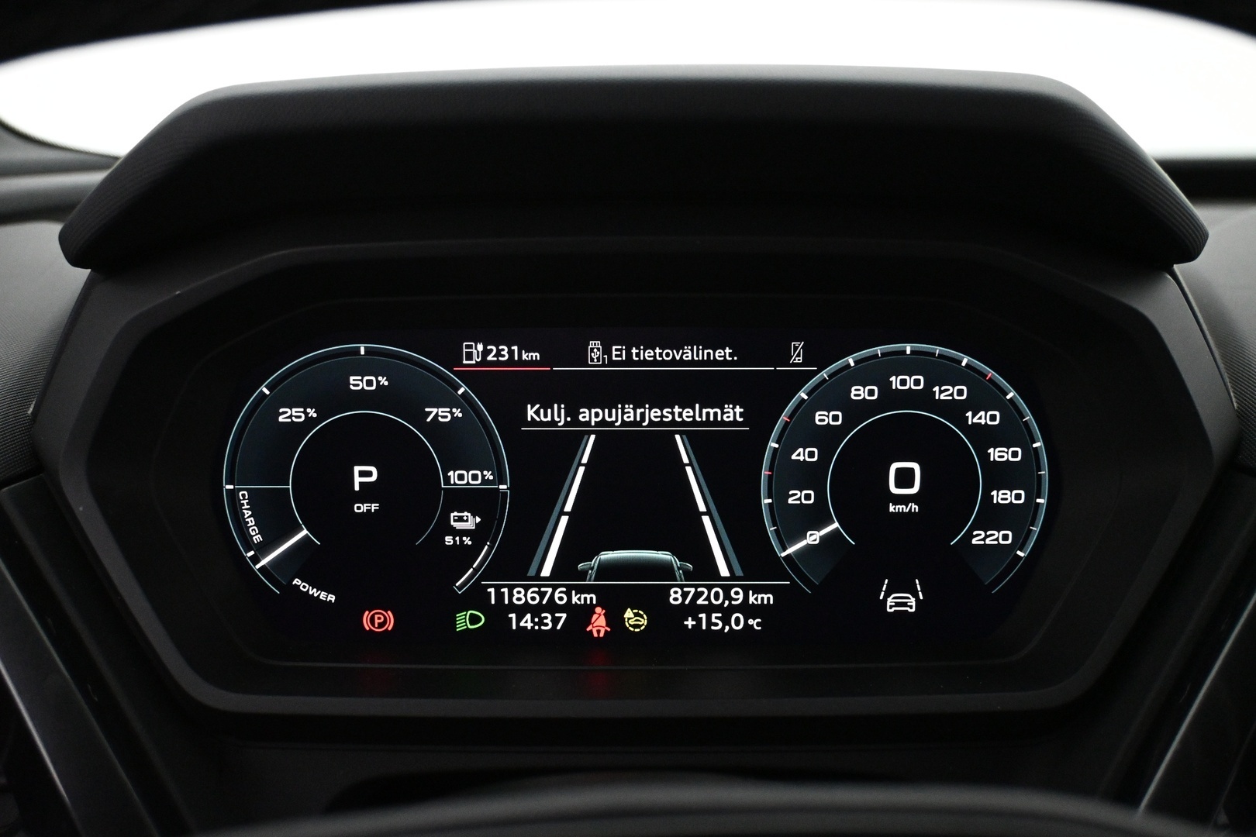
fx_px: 1204
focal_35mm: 34
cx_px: 628
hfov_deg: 55.1
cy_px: 418
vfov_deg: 38.4
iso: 4000
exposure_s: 1/60
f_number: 4.2
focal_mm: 23
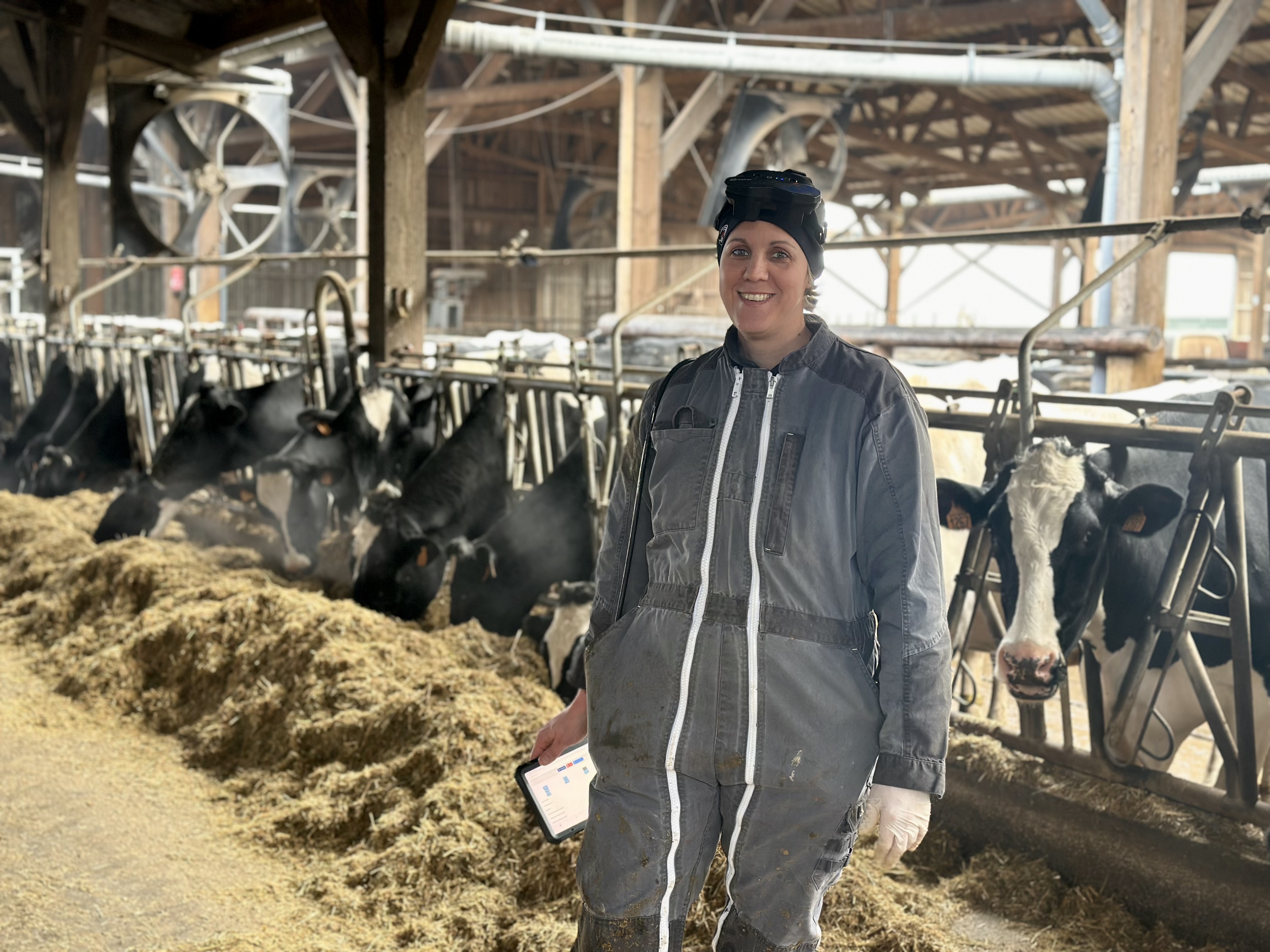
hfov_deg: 39.7
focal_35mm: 48
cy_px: 476
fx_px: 1761
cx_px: 635
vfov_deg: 30.3
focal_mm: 6.86
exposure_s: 1/60
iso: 125
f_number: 1.78
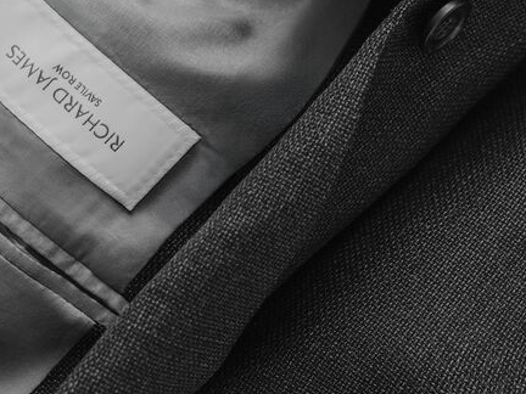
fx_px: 2310
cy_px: -51
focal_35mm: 152
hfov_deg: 12.9
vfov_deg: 9.7
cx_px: 425
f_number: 5.6
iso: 1000
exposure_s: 1/125
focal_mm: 67.6
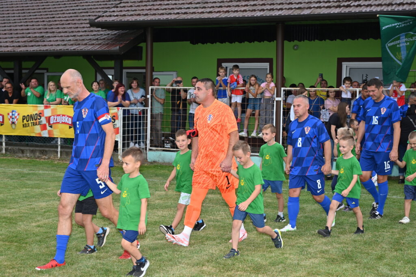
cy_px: 138
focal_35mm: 55
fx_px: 635
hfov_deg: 36.3
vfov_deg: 24.6
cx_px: 208
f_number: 5.6
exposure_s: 1/160
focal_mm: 55
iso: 160
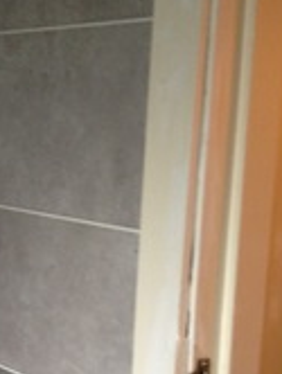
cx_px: -133
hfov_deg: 13.3
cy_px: 364
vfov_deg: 18.1
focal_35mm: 106
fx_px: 1148
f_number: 2.4
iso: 80
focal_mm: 4.13
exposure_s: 1/20
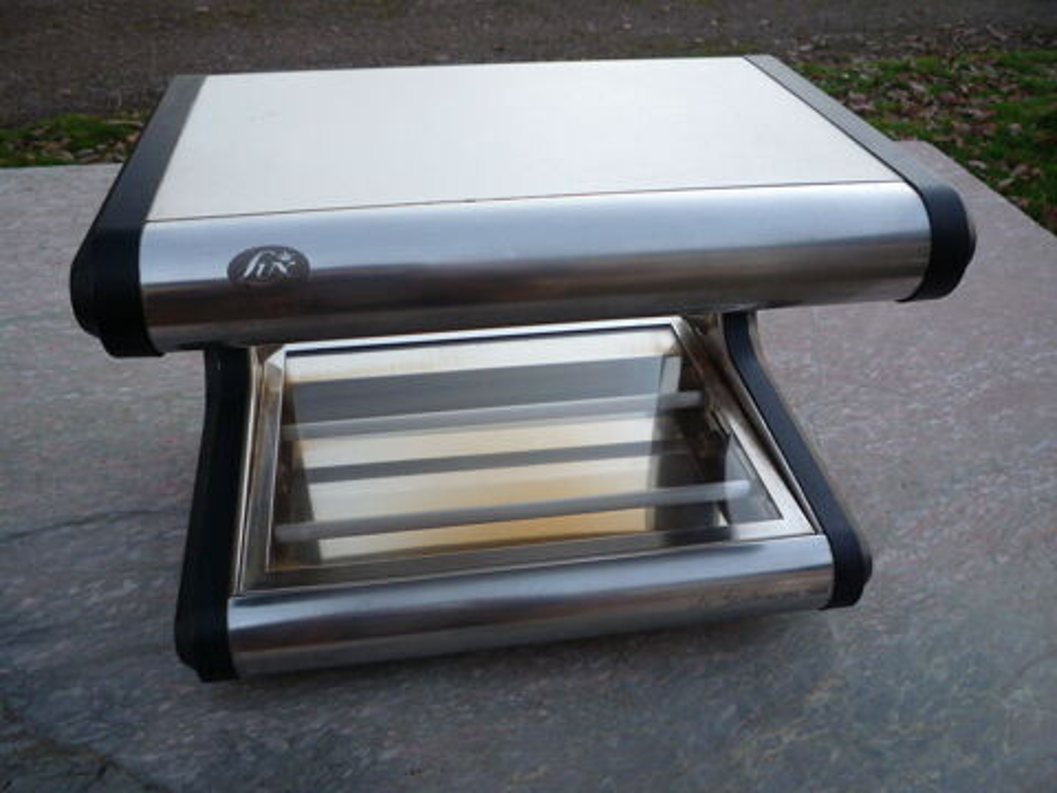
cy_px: 396
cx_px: 528
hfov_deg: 60.0
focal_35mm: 30
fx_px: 916
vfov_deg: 46.8
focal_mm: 5.2
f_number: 3.3
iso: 160
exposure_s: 1/30
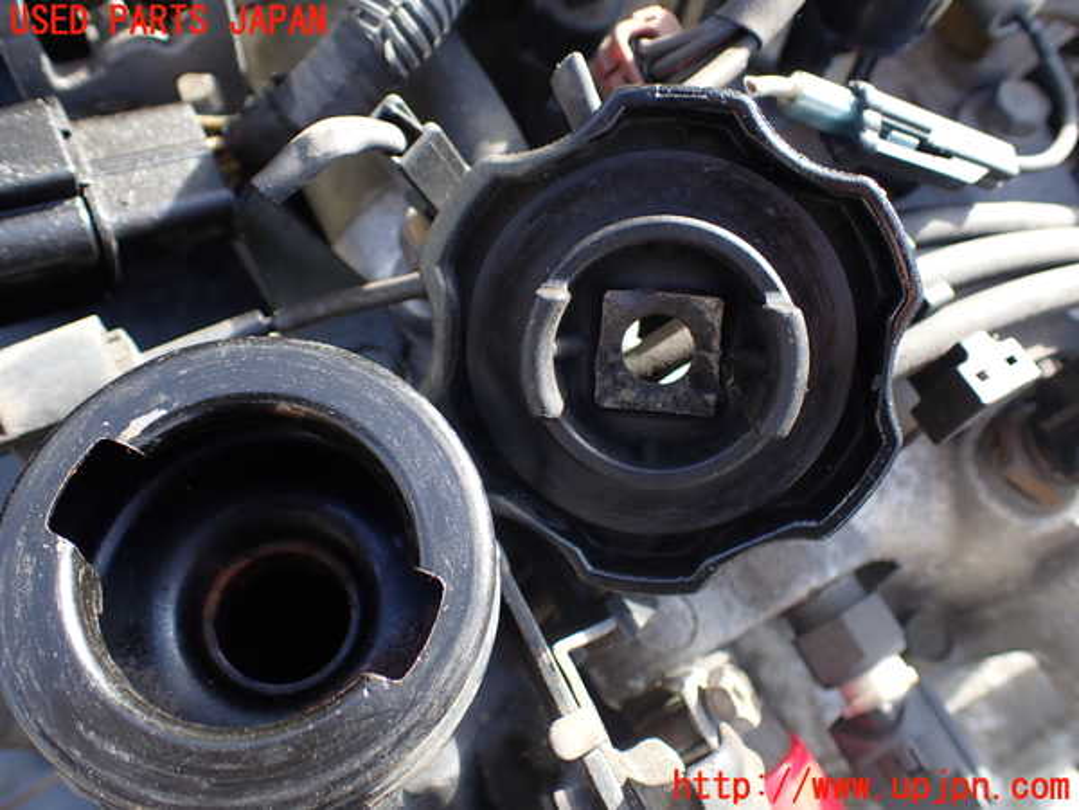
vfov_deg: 46.8
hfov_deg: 60.0
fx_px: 935
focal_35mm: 30
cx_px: 540
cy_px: 405
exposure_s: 1/200
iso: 100
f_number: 2.3
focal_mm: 5.4
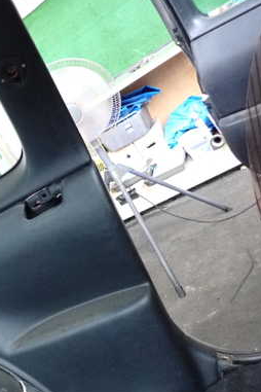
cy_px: 193
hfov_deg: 29.1
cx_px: -35
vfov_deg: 47.4
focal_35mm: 41
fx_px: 446
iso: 1600
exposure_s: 1/125
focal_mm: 4.5
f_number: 2
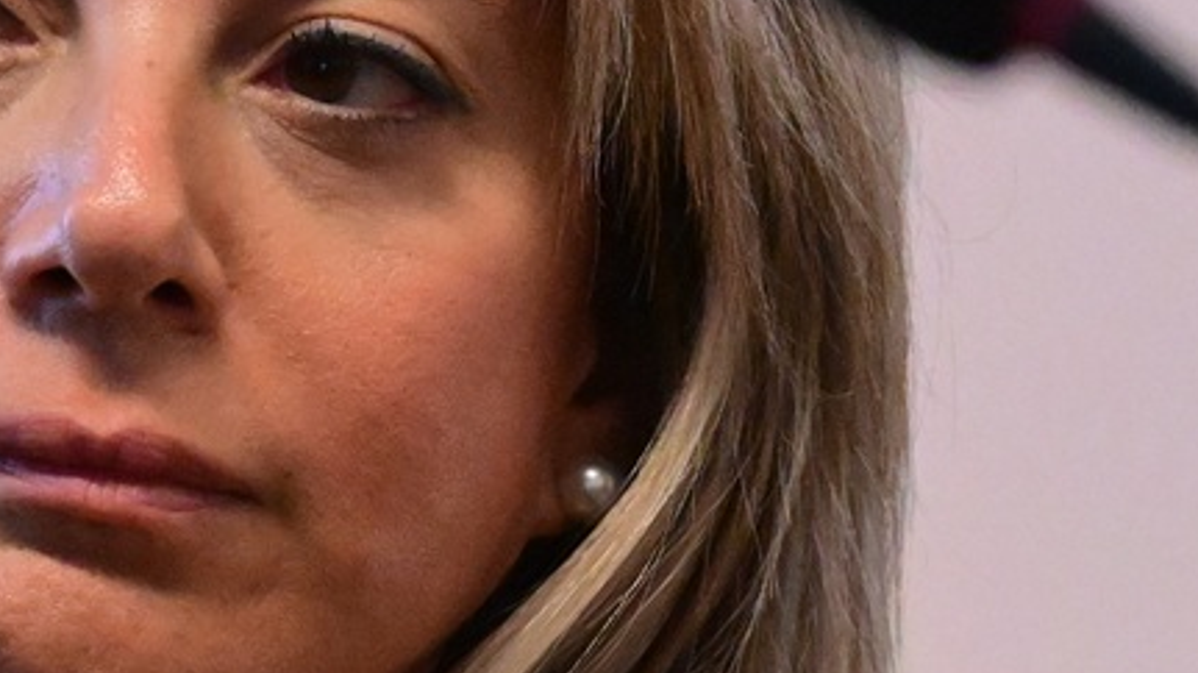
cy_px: 384
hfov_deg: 2.1
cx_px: 926
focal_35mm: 1014
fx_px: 32197
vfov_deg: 1.2
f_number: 5.6
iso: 10000
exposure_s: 1/500
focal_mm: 200
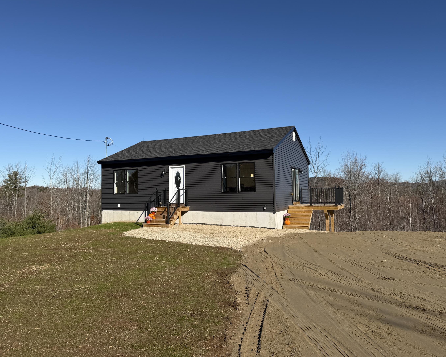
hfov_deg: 65.9
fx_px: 343
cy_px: 174
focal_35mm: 26
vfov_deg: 54.9
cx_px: 202
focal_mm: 6.76
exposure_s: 1/5319
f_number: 1.78
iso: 80
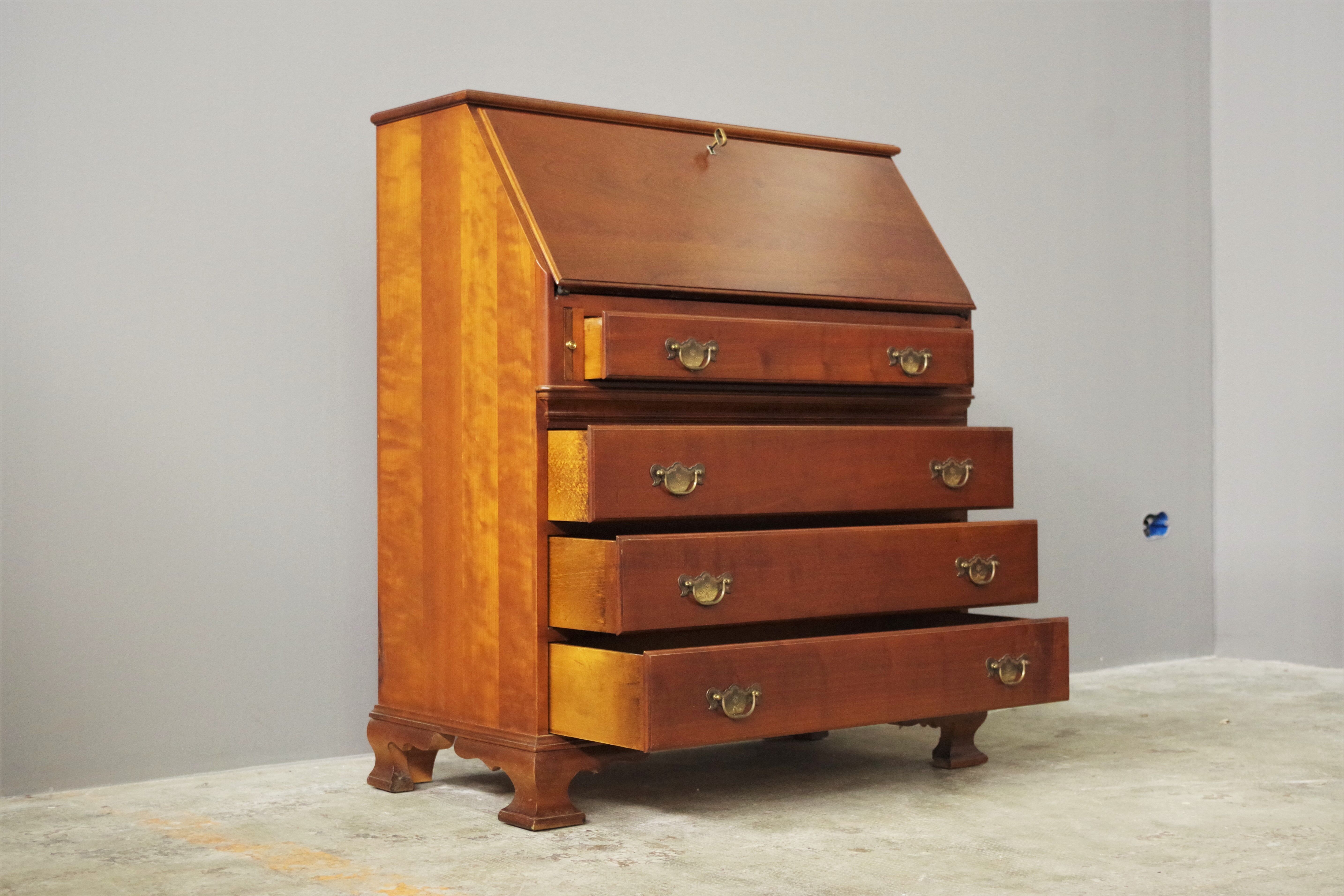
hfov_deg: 40.3
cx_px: 672
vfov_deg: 27.5
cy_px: 448
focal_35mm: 49
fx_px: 1829
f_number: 4
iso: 1600
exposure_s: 1/60
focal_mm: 32.5
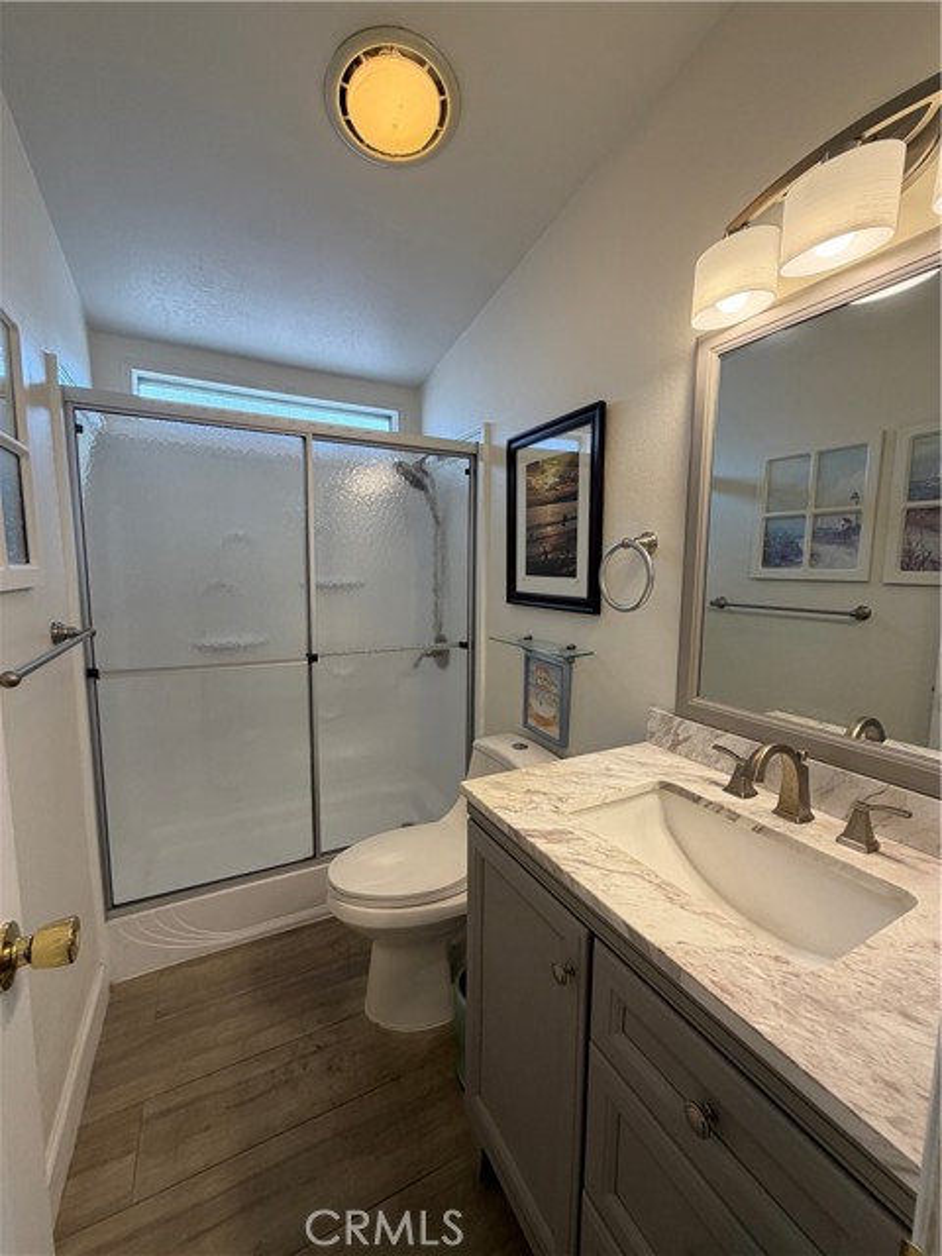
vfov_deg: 102.1
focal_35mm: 14
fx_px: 508
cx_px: 471
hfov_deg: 85.7
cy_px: 628
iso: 100
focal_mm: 2.22
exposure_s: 1/120
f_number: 2.2
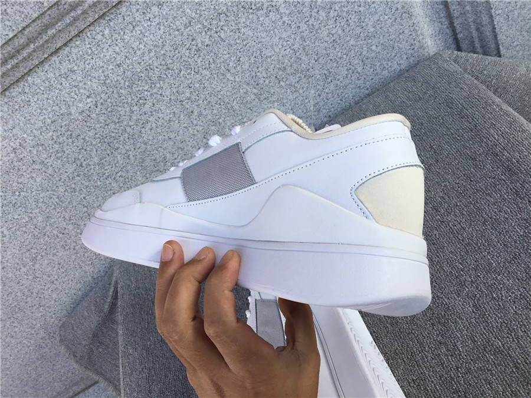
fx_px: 476
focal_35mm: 31
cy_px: 199
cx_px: 266
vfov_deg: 45.4
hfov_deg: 58.4
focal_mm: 3.3
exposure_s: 1/276
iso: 25
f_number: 2.4
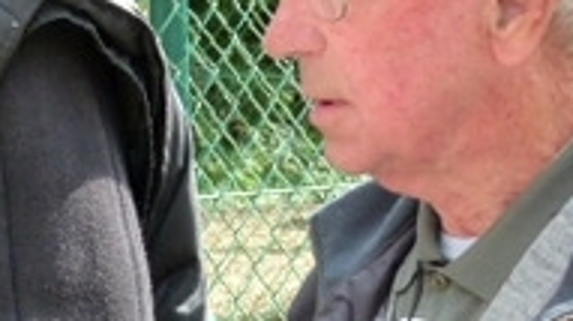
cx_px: 147
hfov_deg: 7.5
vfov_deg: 4.2
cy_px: 150
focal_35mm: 288
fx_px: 4372
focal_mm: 15.1
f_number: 4
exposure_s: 1/125
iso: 160
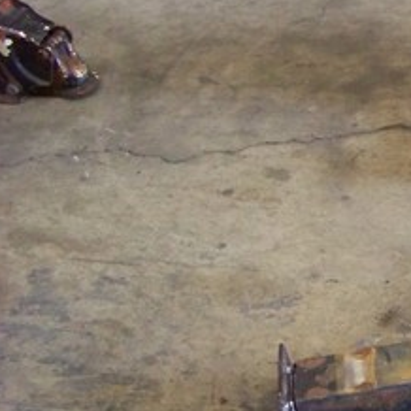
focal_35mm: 102
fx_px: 1370
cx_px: 654
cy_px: 246
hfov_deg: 15.5
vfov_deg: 17.0
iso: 400
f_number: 2.8
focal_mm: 5.85
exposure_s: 1/25
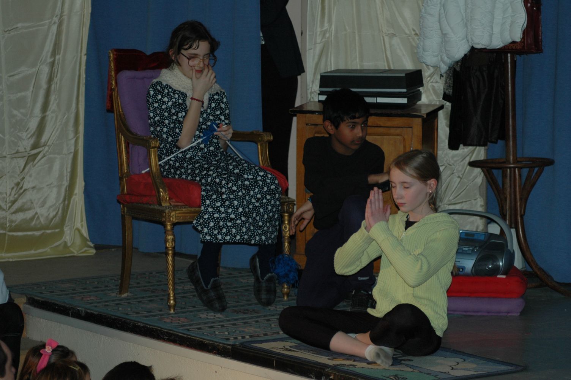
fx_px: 2139
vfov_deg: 10.1
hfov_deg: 15.2
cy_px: 190
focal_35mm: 135
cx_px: 286
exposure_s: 1/60
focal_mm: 90
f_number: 4.2
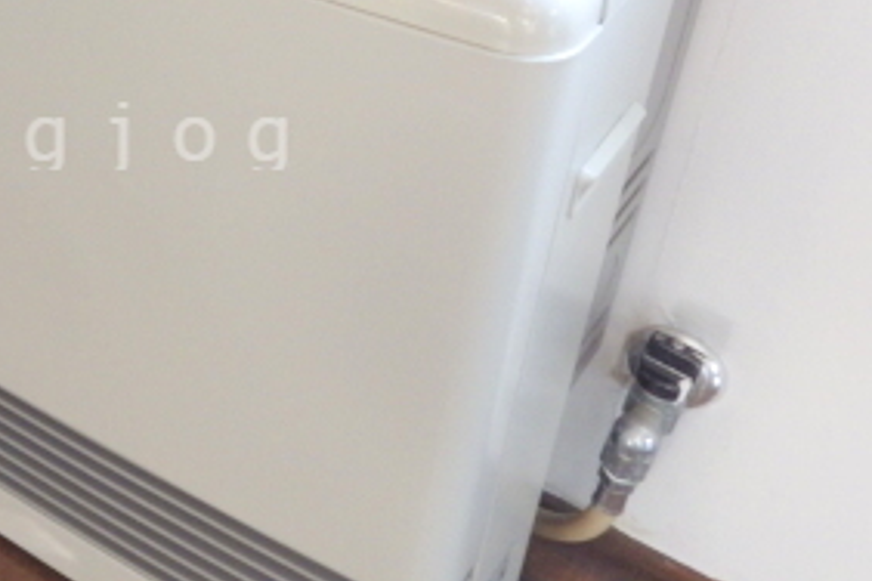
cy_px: 133
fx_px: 1259
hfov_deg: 36.0
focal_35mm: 52
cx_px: 93
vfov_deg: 25.6
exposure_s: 1/45
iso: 160
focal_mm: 4
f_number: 3.1
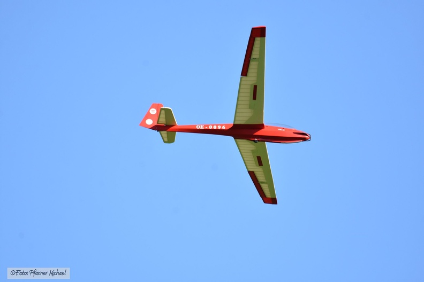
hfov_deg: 2.3
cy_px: 141
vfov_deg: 1.5
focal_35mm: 900
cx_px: 212
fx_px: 10599
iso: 450
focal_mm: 600
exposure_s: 1/1000
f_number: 8
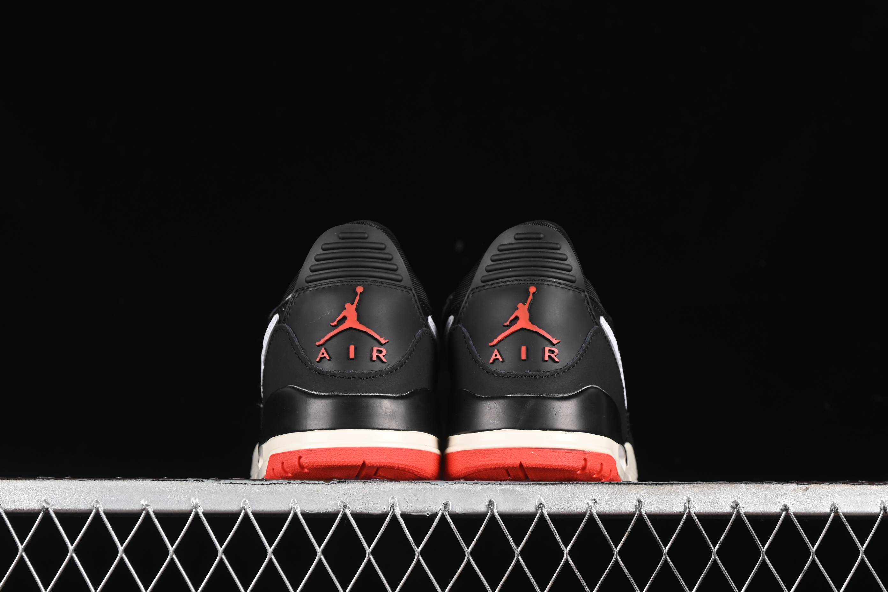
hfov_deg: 27.0
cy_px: 296
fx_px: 1850
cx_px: 444
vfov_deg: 18.2
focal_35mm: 75
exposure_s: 1/60
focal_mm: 50
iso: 160
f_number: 6.3
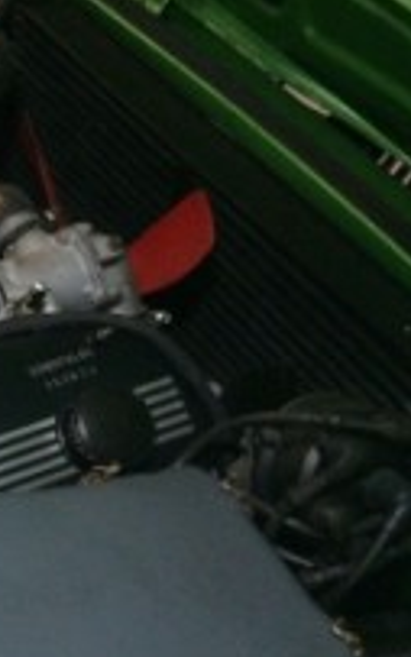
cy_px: 382
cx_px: -307
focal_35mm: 68
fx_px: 1218
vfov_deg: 30.1
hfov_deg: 16.4
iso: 320
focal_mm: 4.15
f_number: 2.2
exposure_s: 1/25
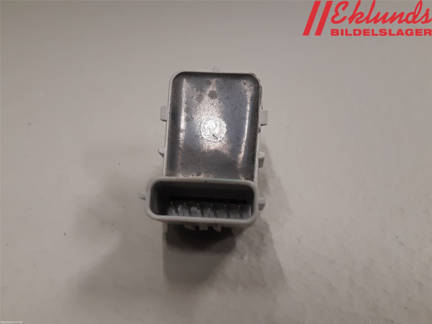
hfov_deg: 67.3
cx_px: 216
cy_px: 162
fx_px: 324
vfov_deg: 53.1
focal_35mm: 26
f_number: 1.7
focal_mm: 3.93
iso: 100
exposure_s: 1/50
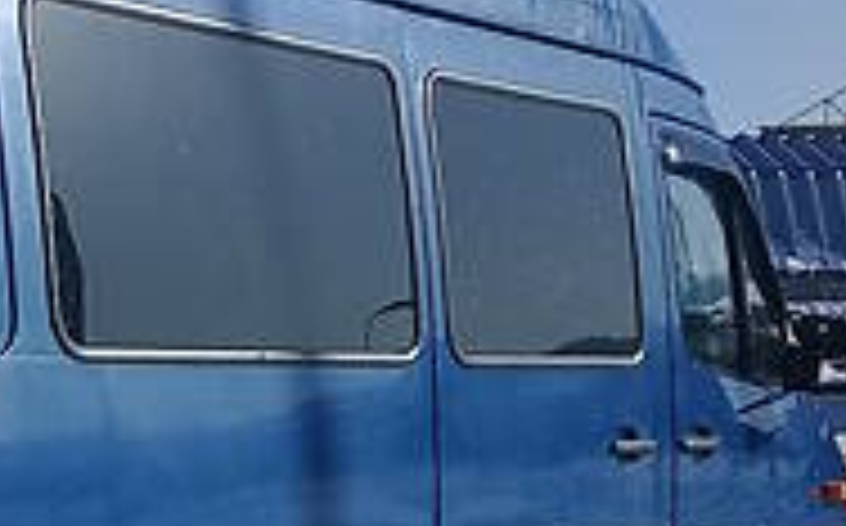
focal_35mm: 105
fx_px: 2418
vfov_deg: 12.3
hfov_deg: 19.1
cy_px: 530
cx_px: -54
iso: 50
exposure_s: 1/2778
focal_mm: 3.3
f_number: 2.2
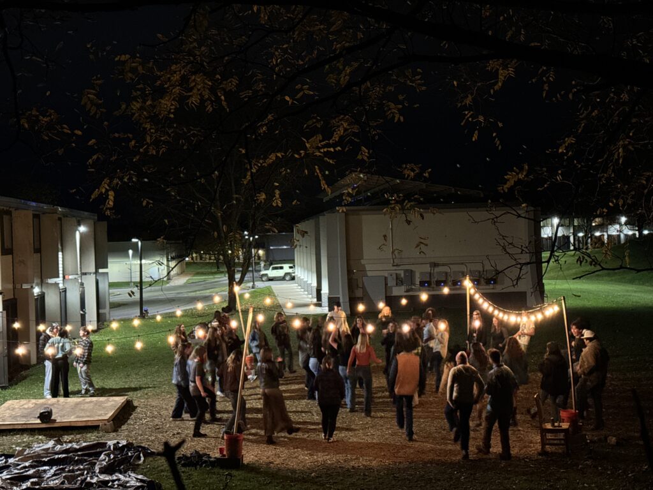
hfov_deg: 39.7
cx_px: 326
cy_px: 245
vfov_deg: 30.3
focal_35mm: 48
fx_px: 905
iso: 1250
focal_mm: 6.76
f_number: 1.78
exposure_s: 1/20
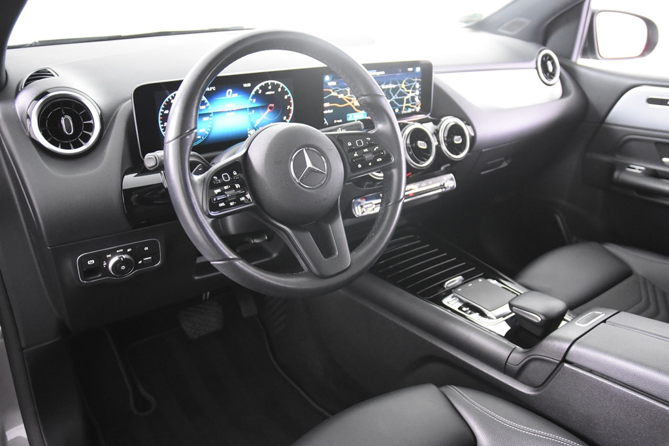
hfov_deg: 61.9
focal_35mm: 30
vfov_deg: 43.6
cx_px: 334
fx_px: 558
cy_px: 223
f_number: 2.8
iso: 5000
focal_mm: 20
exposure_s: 1/30
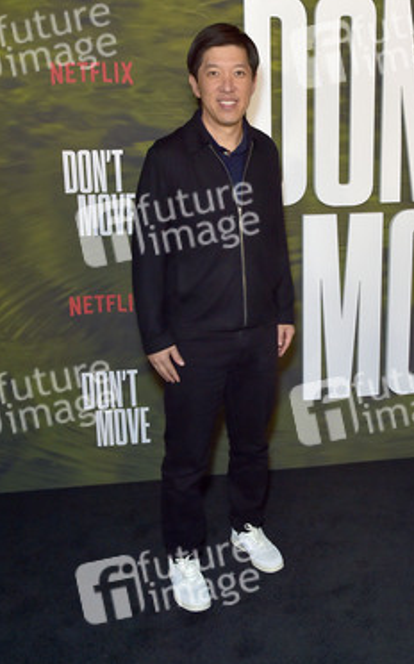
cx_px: 220
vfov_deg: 56.7
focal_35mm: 34
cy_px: 314
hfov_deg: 37.2
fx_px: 615
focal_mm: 31
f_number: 6.3
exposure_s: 1/200
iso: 800
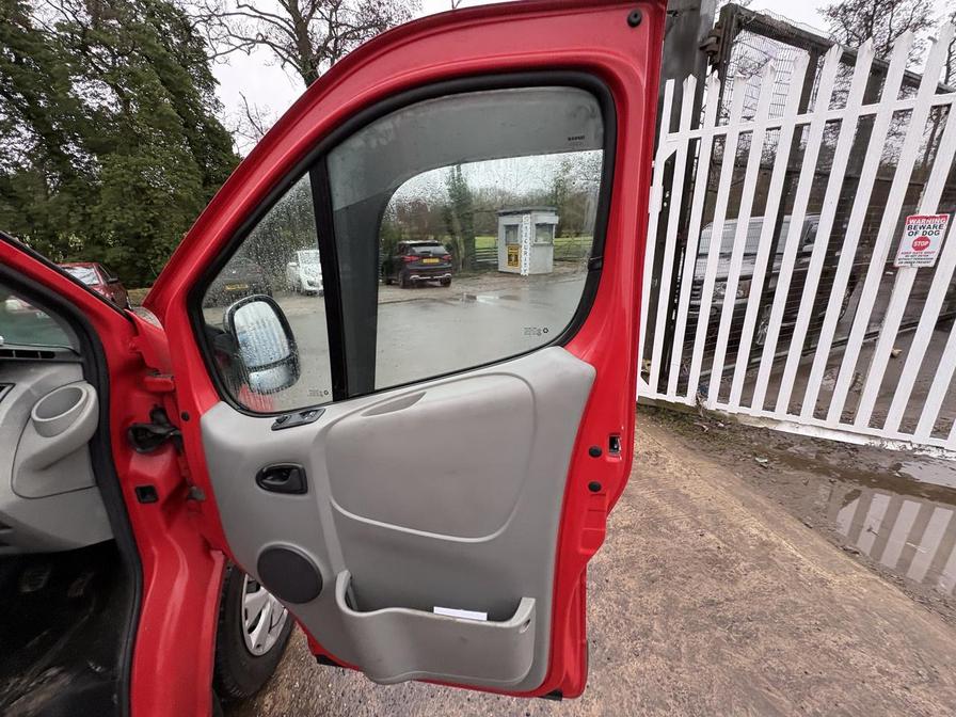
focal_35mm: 14
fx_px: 387
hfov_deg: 102.1
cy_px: 358
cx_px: 478
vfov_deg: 85.7
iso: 250
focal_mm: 2.22
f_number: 2.2
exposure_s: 1/94
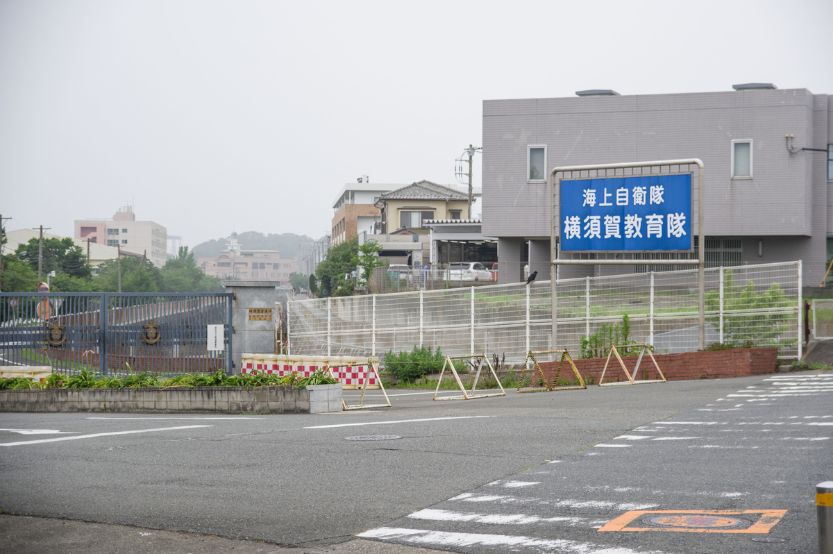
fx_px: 1734
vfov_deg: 18.2
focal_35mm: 75
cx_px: 416
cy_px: 277
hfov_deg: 27.0
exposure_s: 1/5000
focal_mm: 50
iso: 400
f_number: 2.8
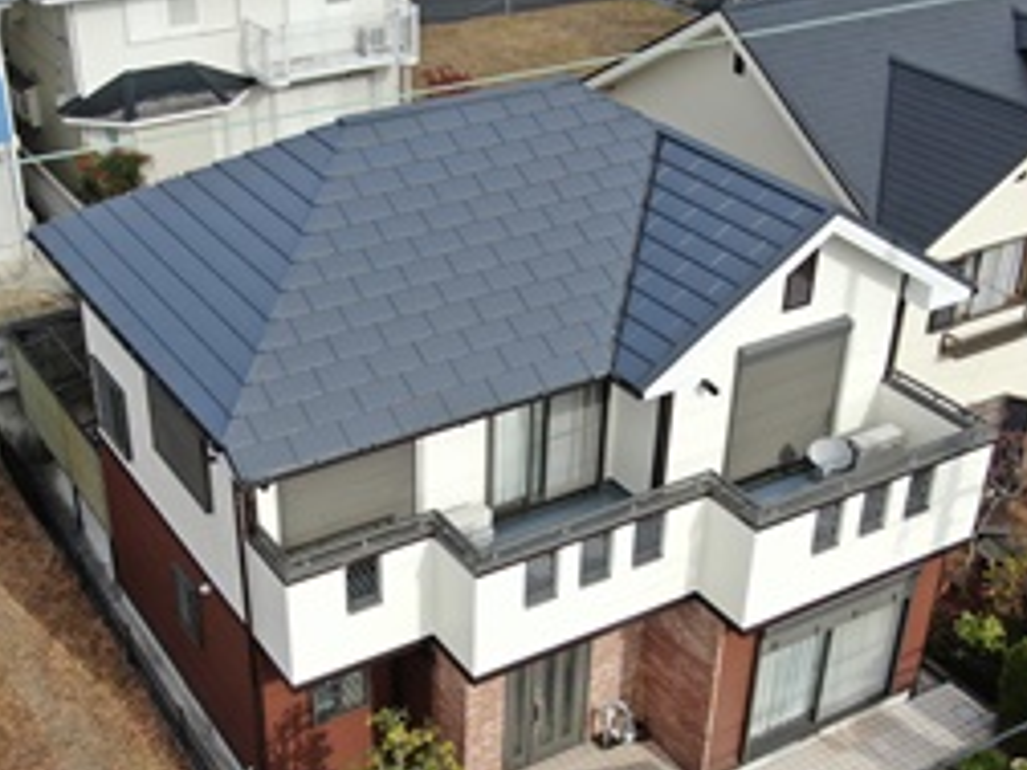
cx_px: 432
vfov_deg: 29.0
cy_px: 460
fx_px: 1483
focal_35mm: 50
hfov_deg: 38.1
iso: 110
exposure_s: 1/500
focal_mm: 6.21
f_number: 3.3
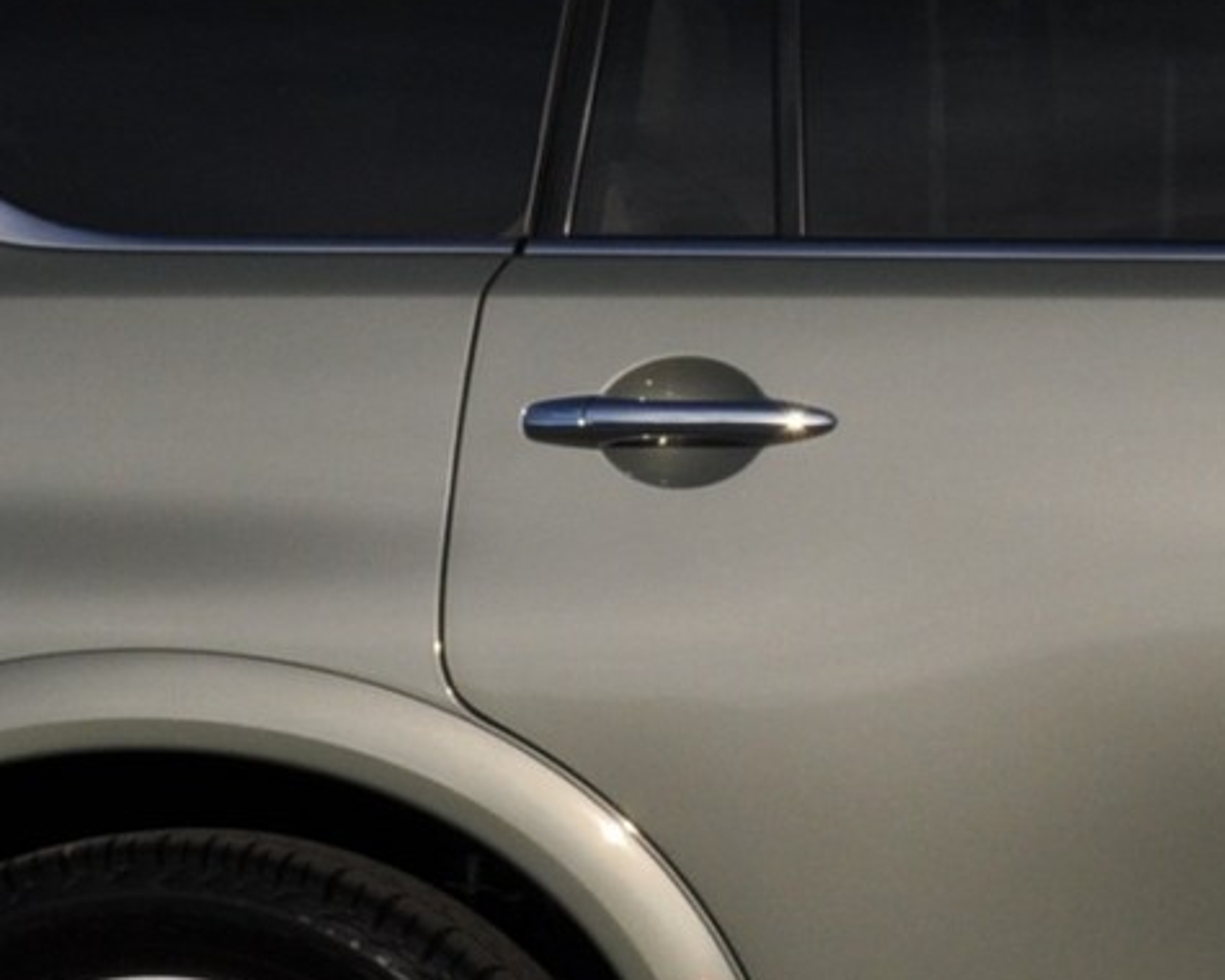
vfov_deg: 7.2
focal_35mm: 214
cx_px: 1945
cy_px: 373
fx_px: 7775
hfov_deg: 8.8
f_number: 11
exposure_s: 1/500
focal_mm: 29
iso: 200
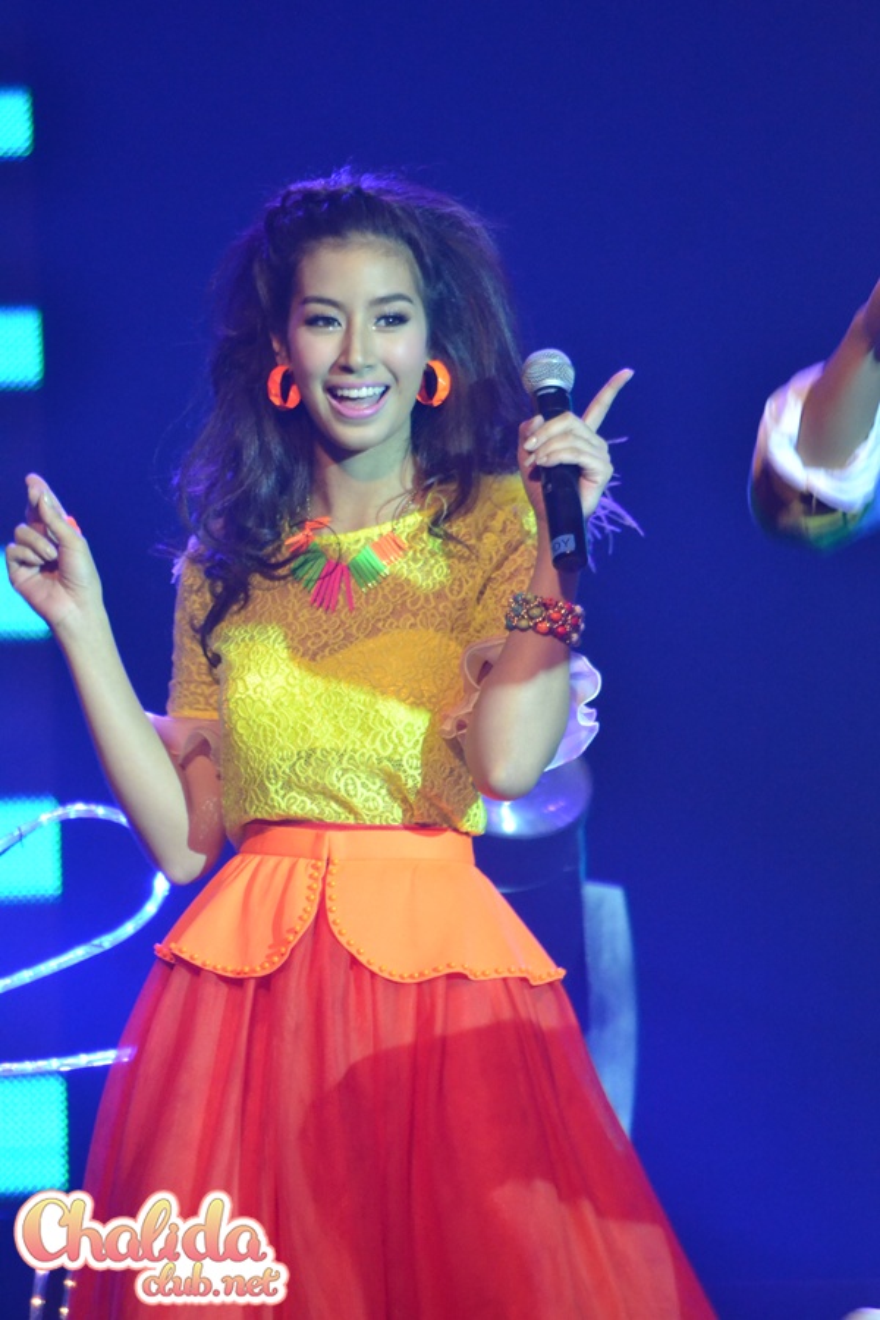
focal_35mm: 450
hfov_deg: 3.1
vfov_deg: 4.6
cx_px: 440
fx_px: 16499
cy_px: 660
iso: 3200
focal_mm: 300
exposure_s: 1/160
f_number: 5.6
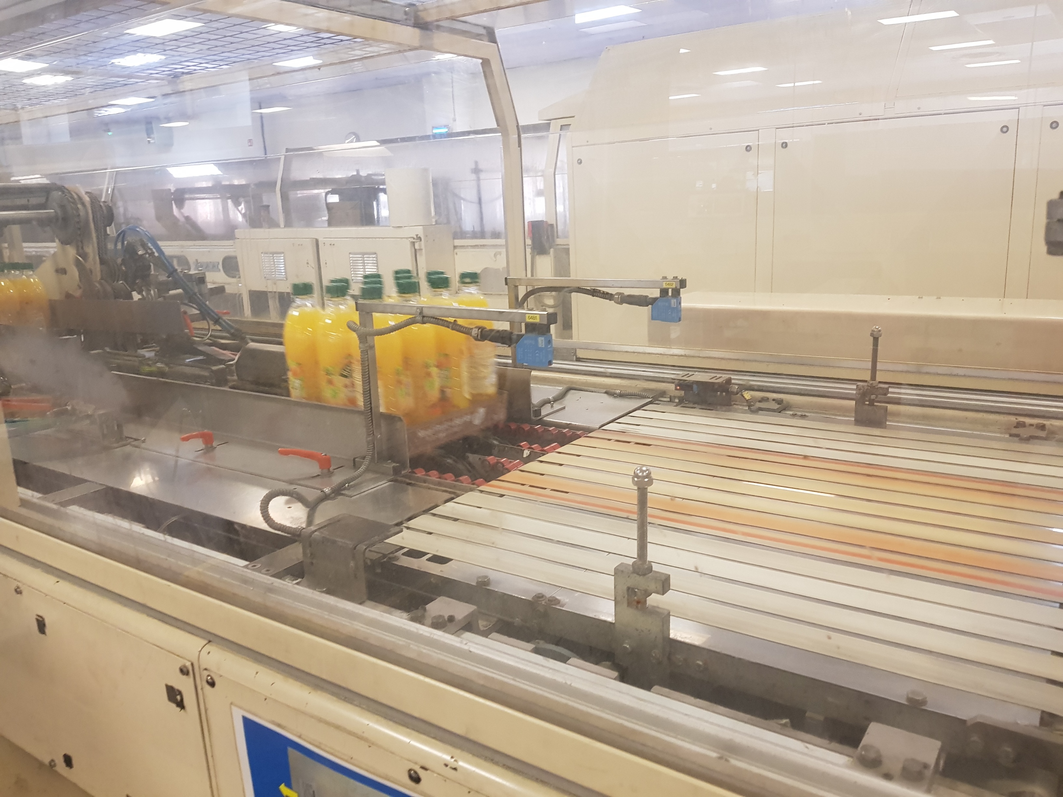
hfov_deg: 67.3
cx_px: 532
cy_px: 398
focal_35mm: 26
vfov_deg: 53.1
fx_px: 798
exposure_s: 1/20
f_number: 1.7
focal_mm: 4.3
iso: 200
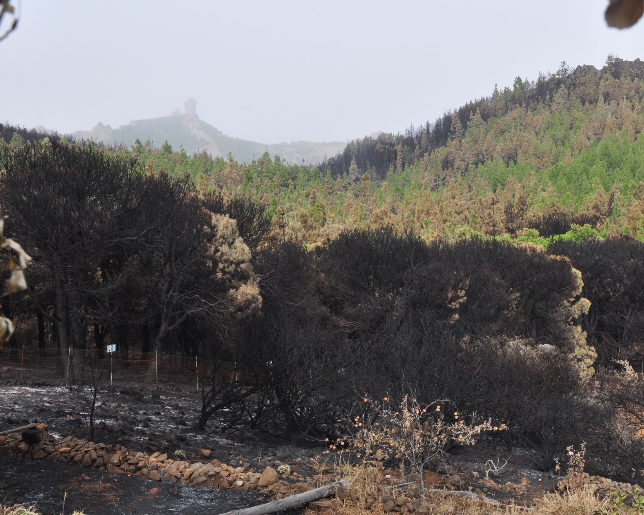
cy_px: 255
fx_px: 1239
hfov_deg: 29.1
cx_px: 387
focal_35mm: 65
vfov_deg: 23.5
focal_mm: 38
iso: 400
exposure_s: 1/250
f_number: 11
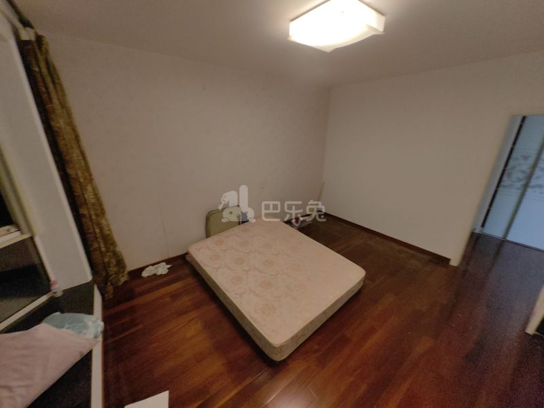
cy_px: 204
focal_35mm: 13
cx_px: 272
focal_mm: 1.95
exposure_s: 1/25
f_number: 2.2
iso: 125
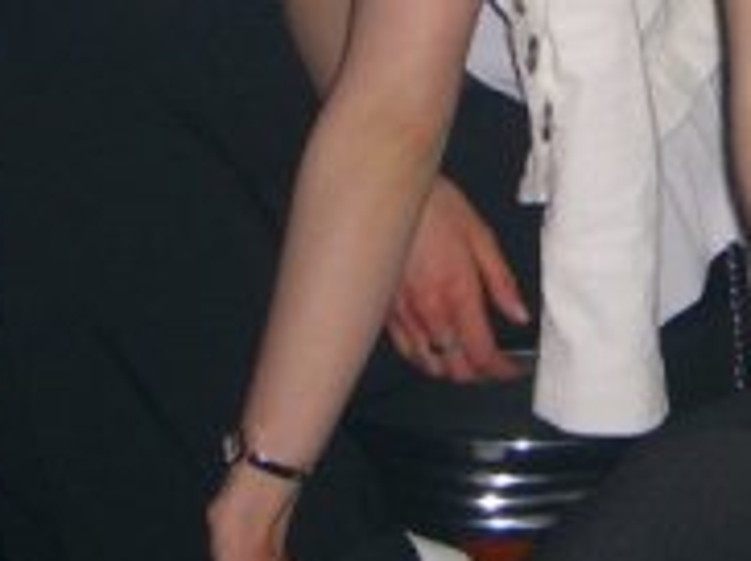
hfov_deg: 12.9
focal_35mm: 152
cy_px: -330
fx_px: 3293
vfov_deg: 9.4
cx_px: 714
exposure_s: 1/60
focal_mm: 9.5
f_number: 3.1
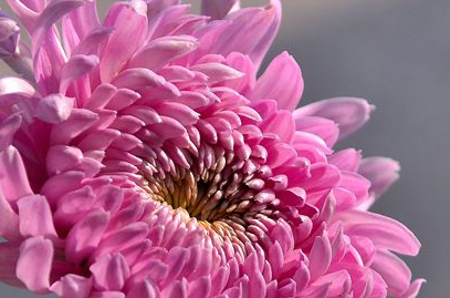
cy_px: 259
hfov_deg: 4.8
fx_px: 5335
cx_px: 317
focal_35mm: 428
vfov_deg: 3.2
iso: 400
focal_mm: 116
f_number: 8
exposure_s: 1/500
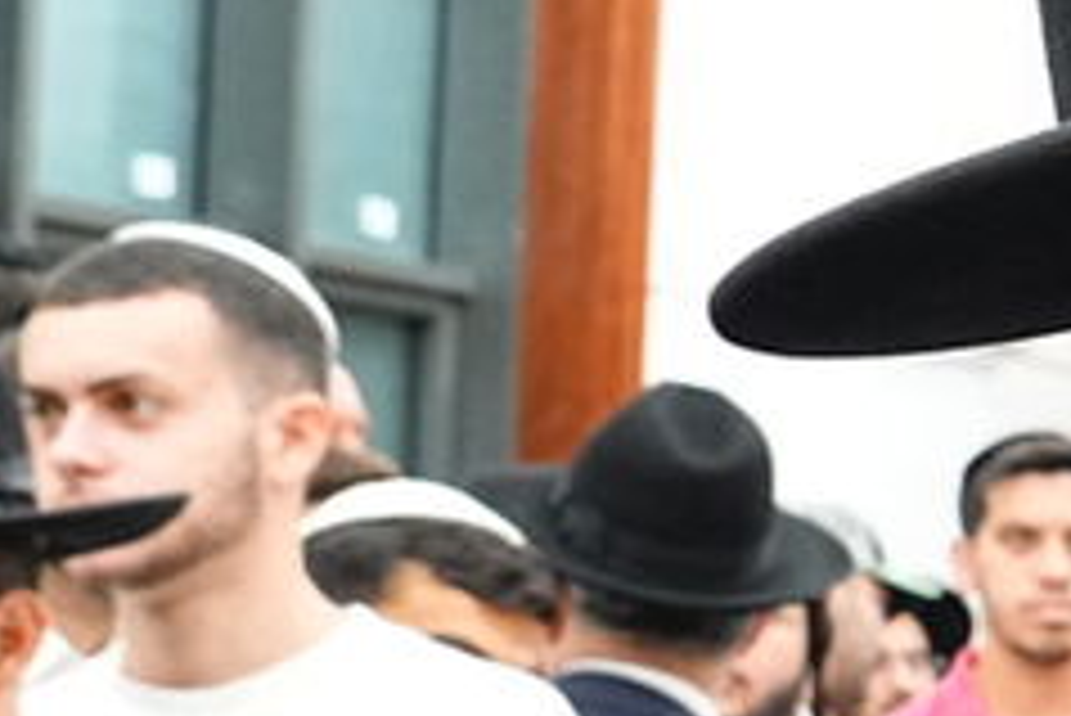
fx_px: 4197
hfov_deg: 11.5
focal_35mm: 141
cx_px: 2714
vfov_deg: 9.7
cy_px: 642
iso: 2500
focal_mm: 24
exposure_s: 1/160
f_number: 5
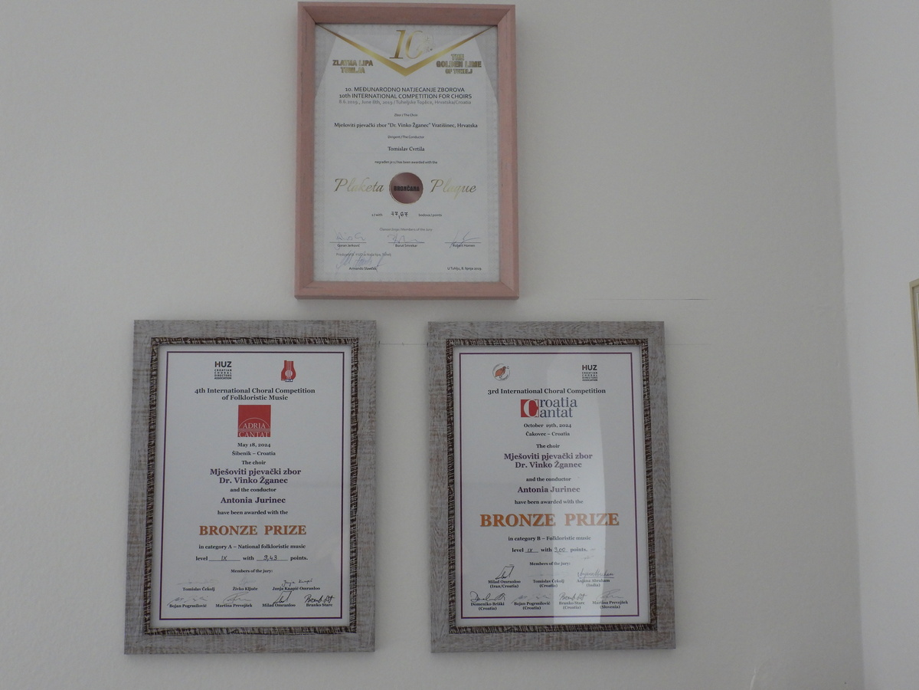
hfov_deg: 40.4
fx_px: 1248
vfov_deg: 30.9
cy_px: 345
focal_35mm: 47
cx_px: 460
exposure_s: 1/30
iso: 400
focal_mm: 8.5
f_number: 3.2
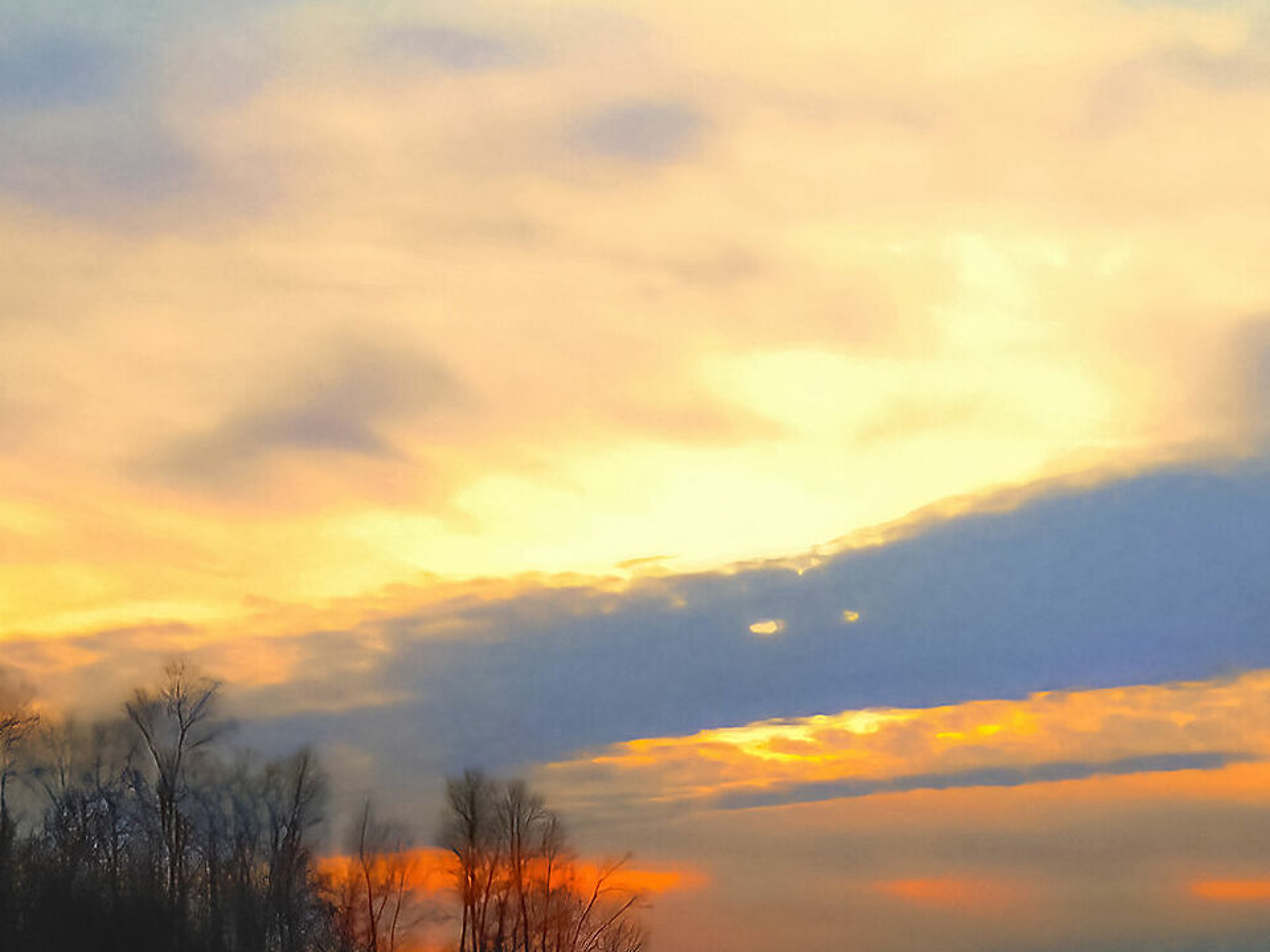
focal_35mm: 95
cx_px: 815
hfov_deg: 20.6
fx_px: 3485
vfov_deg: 15.1
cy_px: 1105
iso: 50
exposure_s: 1/290
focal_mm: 6.3
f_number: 3.2
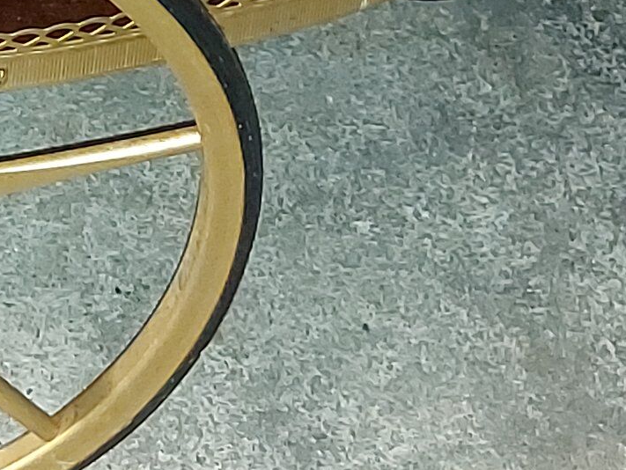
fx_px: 2823
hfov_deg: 12.3
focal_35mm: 156
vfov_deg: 8.8
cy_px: -592
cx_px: -182
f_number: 1.8
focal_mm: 5.23
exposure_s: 1/25
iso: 400
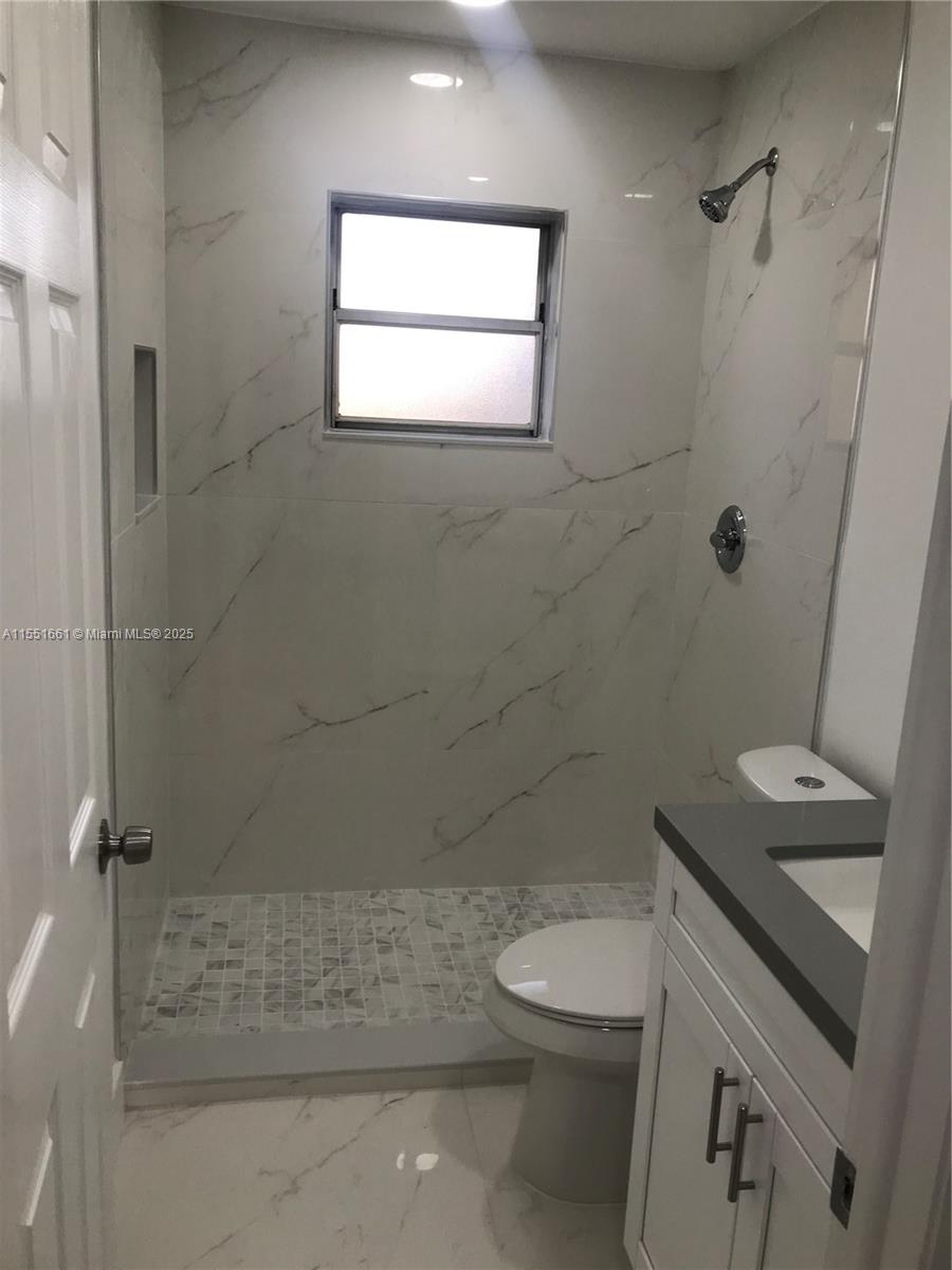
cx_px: 476
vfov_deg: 63.4
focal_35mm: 28
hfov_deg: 49.7
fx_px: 1027
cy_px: 635
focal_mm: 3.99
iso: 32
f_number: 1.8
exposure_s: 1/120
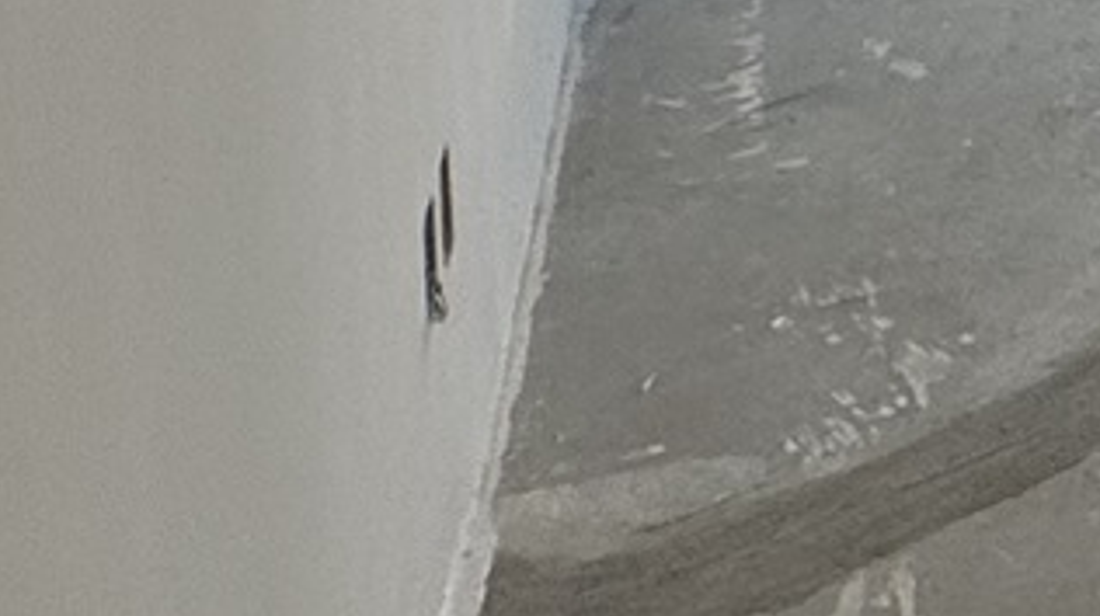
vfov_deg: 10.5
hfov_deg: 15.8
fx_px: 2885
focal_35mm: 99
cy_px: -853
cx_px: 2336
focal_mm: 2.22
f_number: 2.2
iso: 40
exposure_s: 1/312
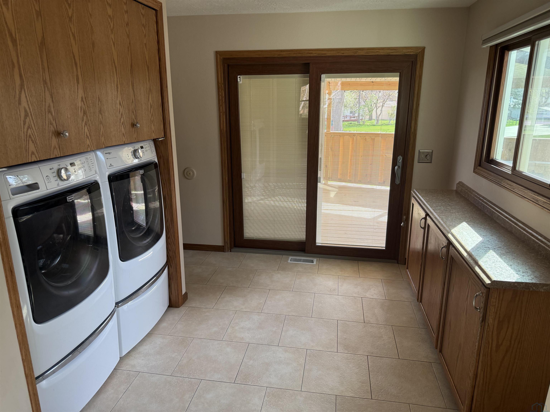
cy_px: 206
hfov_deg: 71.6
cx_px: 275
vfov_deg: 56.8
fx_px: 381
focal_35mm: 24
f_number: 1.78
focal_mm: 6.76
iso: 160
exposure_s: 1/228
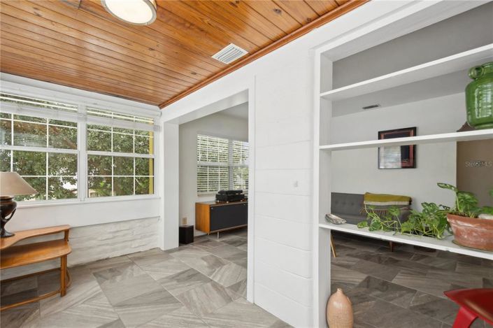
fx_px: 205
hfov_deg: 100.4
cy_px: 164
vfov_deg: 77.2
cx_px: 246
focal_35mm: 15
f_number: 8
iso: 200
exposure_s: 1/50
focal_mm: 10
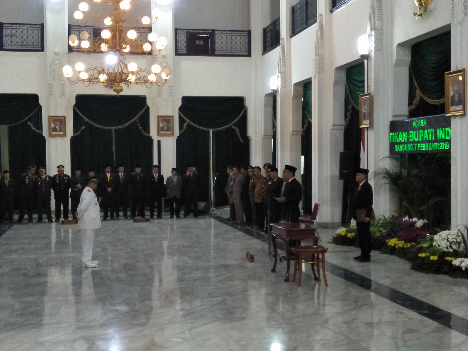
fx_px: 270
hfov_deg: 81.7
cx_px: 234
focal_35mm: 20
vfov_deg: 66.0
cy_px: 176
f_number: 2.2
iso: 509
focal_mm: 3.46
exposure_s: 1/33
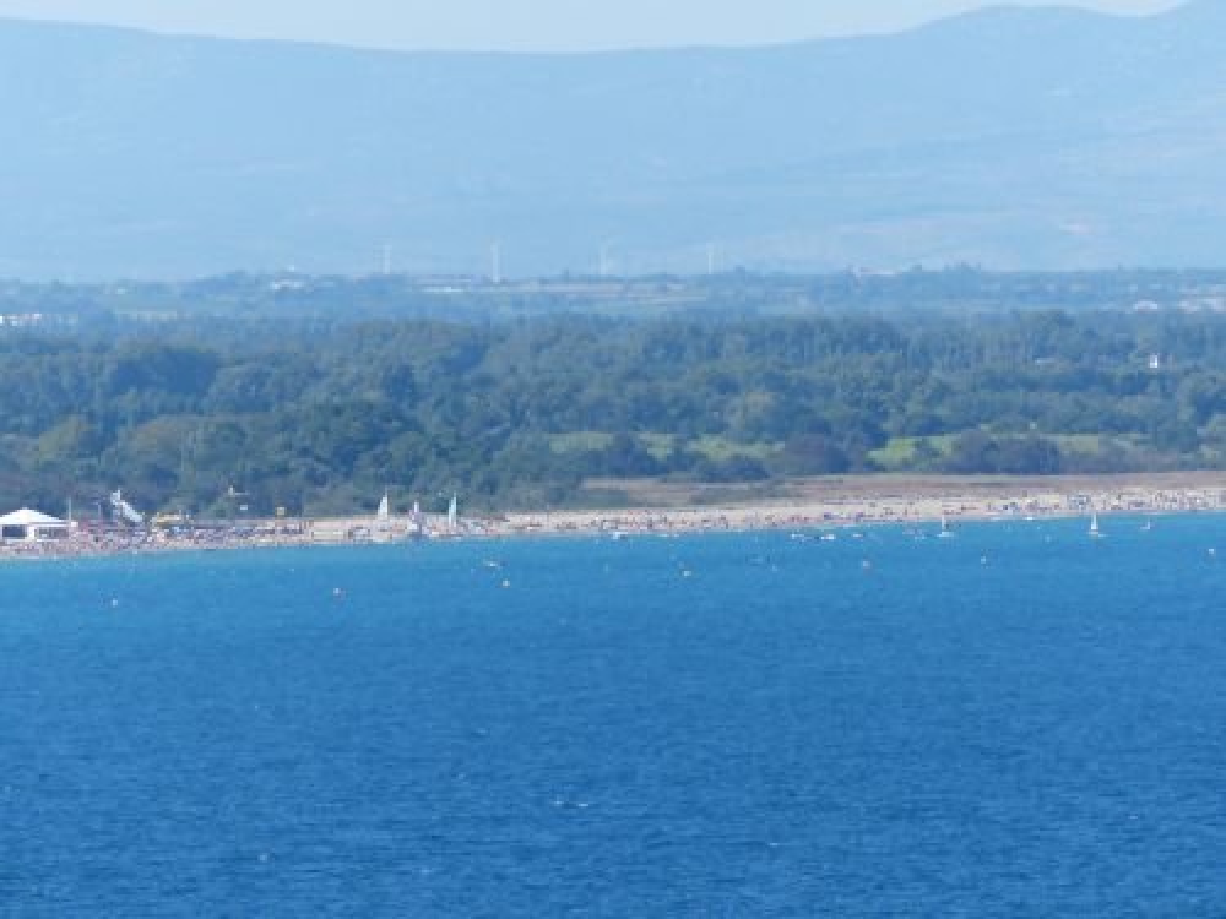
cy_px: 460
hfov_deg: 2.4
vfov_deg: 1.8
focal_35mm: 819
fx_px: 29007
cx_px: 613
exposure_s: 1/800
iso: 100
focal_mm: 108
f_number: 4
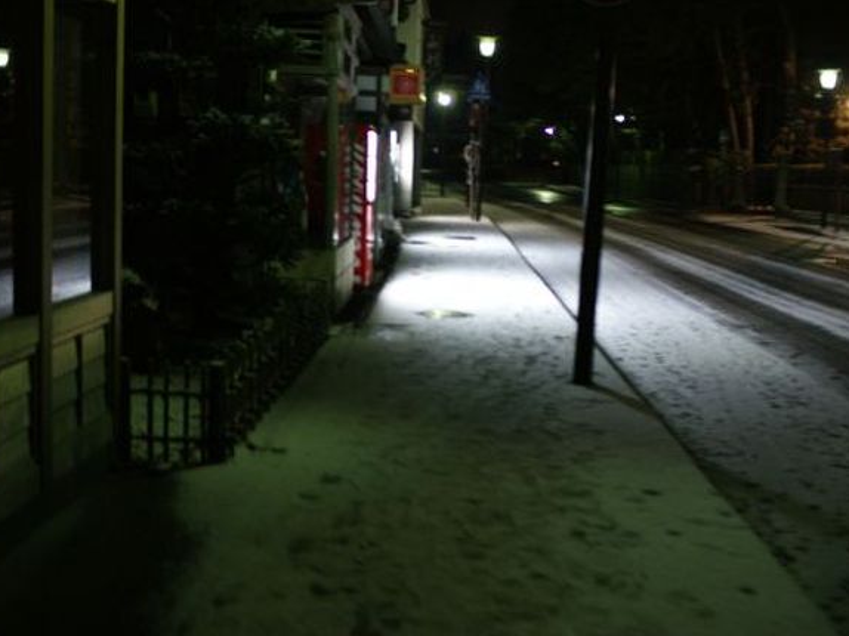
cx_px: 416
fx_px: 1201
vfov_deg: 29.7
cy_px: 317
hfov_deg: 38.9
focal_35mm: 49
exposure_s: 1/20
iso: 400
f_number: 1.4
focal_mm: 30
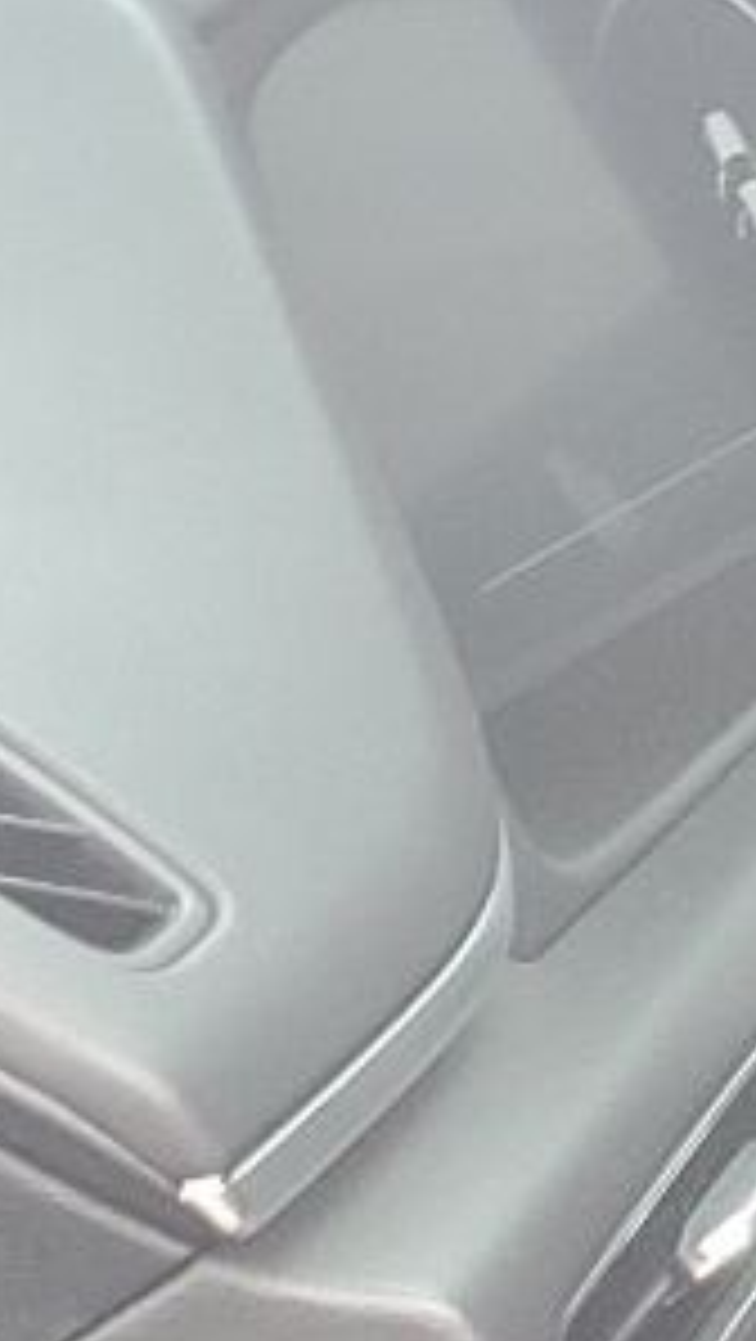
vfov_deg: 13.6
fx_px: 5408
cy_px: 1755
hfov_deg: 6.6
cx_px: 2848
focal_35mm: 152
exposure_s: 1/60.2
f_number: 1.5
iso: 76
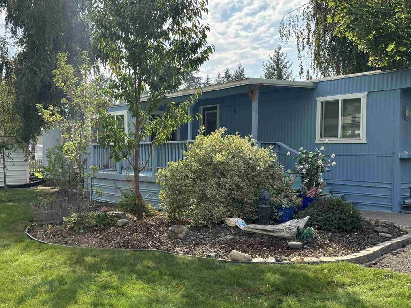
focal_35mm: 38
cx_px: 199
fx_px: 451
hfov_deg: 49.0
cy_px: 163
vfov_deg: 37.7
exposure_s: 1/1845
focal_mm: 5.96
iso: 50
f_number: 1.6
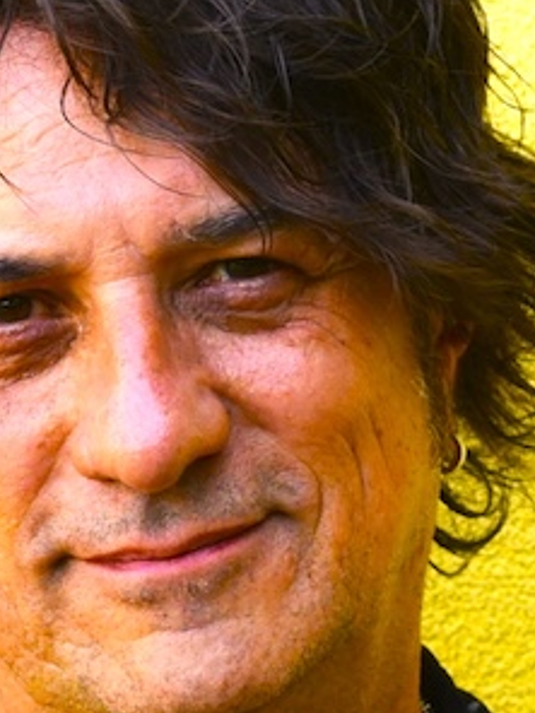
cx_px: 313
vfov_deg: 4.9
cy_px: 849
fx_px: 8305
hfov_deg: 3.7
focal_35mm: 403
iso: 400
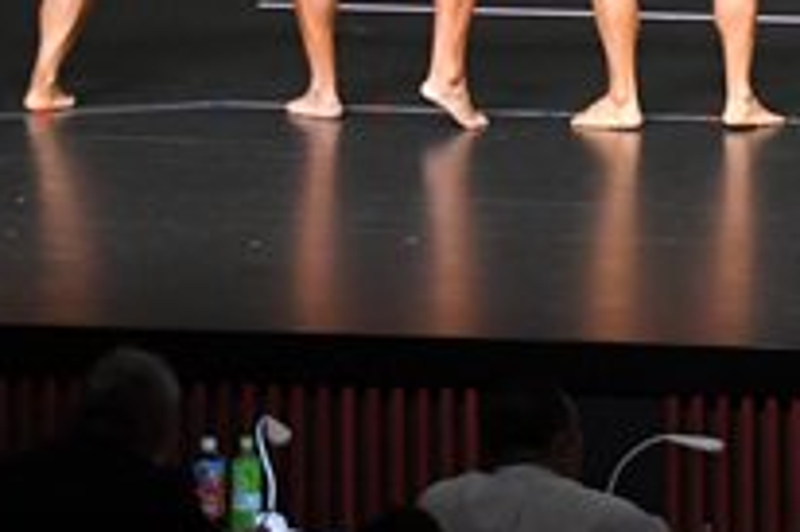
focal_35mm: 478
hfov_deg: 4.3
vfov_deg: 2.9
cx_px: 1155
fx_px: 10613
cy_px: -287
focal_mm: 85
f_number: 5.6
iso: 5000
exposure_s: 1/400
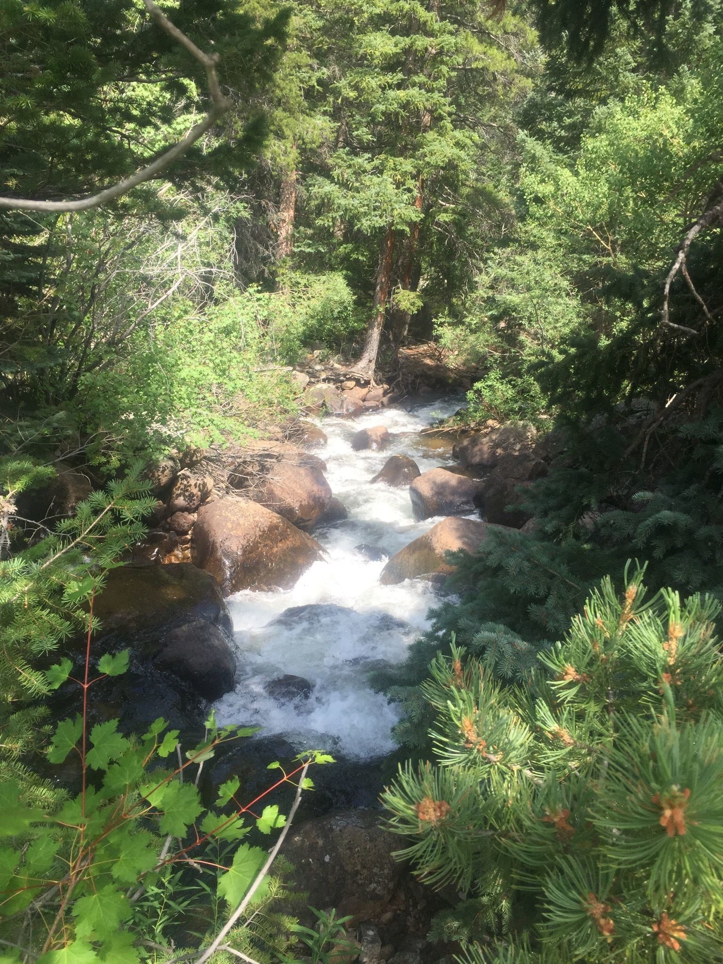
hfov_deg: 48.2
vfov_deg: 61.7
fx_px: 808
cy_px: 482
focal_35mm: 29
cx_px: 362
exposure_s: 1/706
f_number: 2.2
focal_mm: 4.15
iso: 32
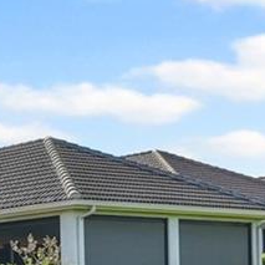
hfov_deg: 12.9
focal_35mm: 105
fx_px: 911
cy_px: 301
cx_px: -356
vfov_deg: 16.0
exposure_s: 1/80
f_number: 9
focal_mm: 16.5
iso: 250
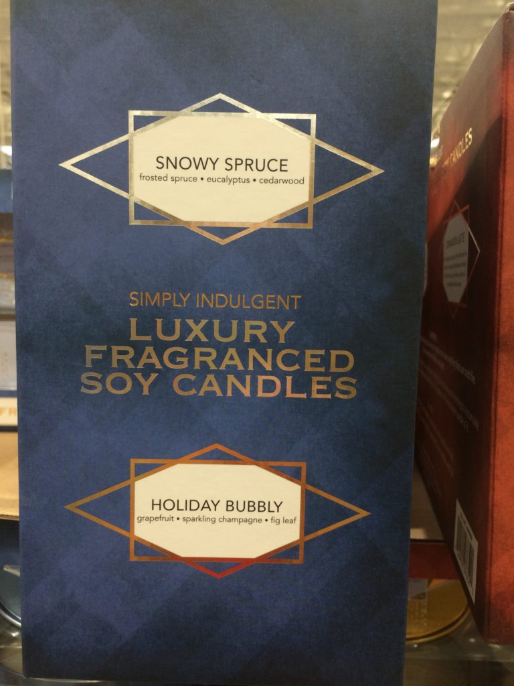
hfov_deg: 48.2
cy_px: 343
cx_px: 257
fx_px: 574
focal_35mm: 29
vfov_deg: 61.7
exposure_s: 1/30
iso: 100
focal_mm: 4.15
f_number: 2.2
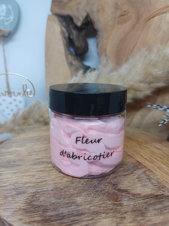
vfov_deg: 69.4
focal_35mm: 25
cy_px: 113
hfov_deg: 54.9
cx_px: 84
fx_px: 163
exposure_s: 1/60
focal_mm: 4.65
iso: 100
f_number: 1.8
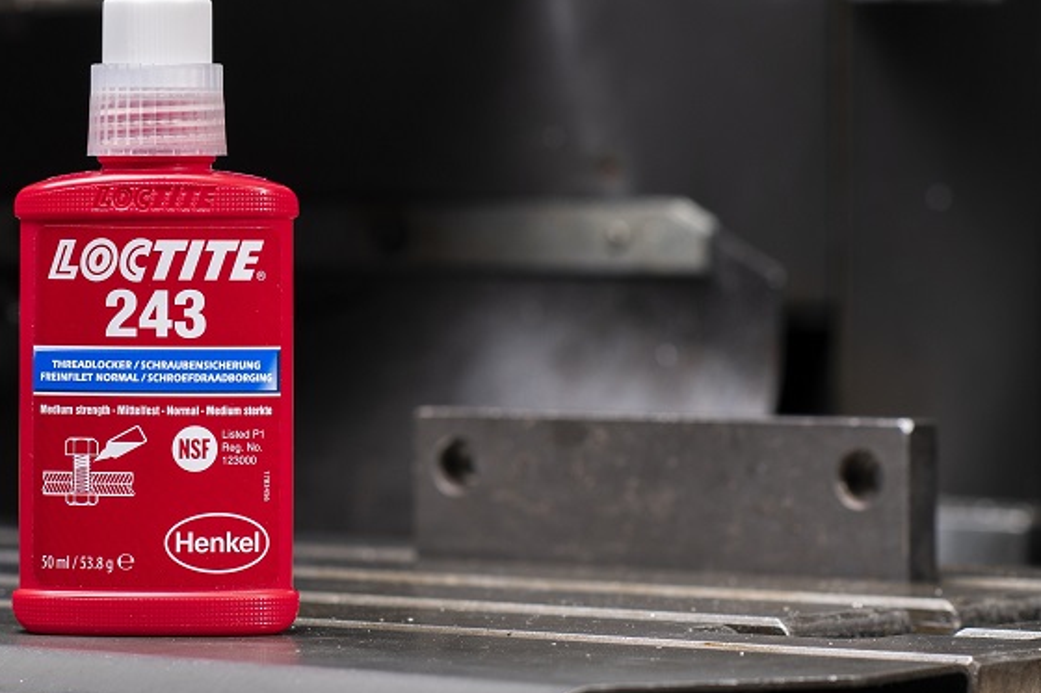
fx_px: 5377
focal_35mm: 186
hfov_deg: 11.0
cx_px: 207
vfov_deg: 7.4
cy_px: 213
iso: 125
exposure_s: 1/125
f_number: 5.6
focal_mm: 85
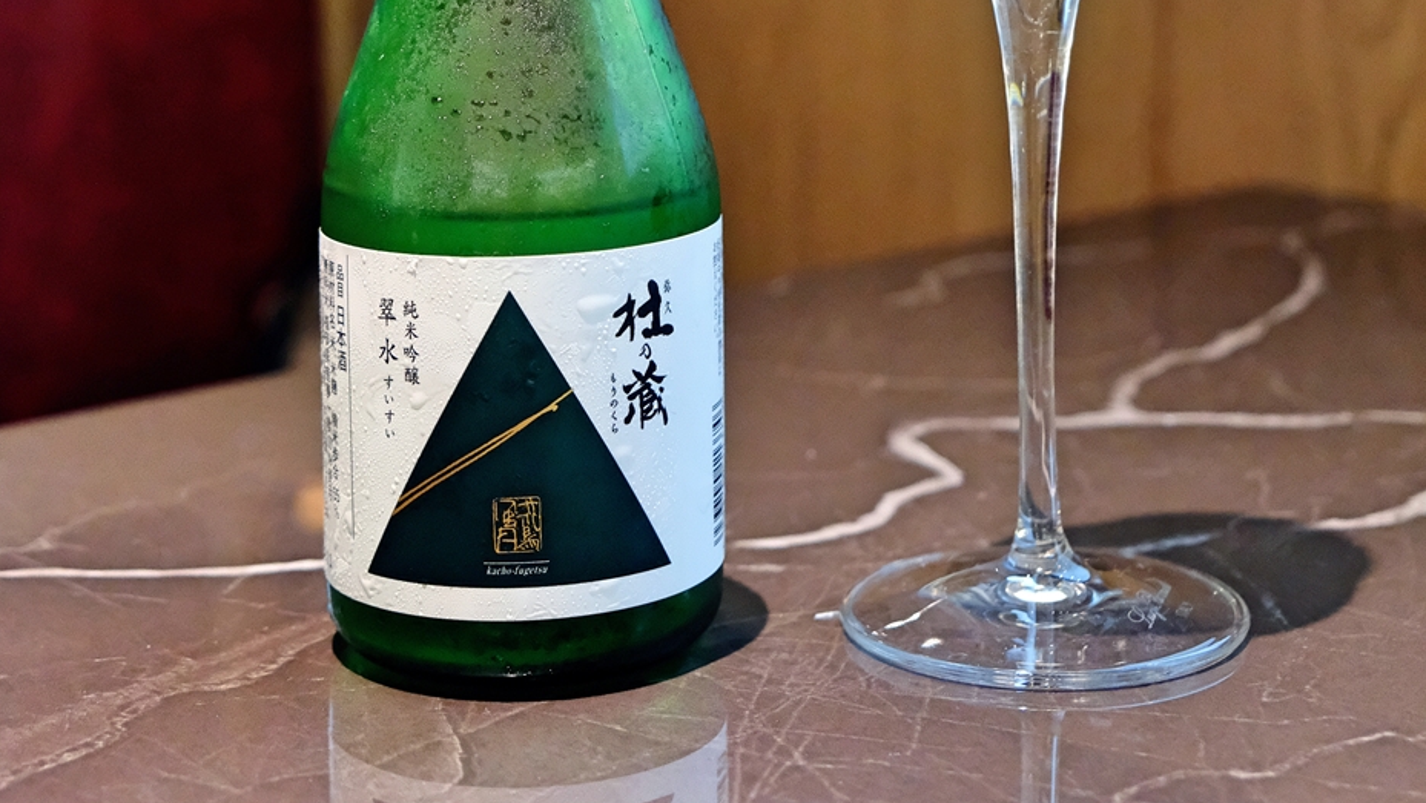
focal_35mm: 71
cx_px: 715
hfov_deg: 29.7
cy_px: -160
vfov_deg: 16.3
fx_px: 2685
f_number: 4
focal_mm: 30.2
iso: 3200
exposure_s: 1/60
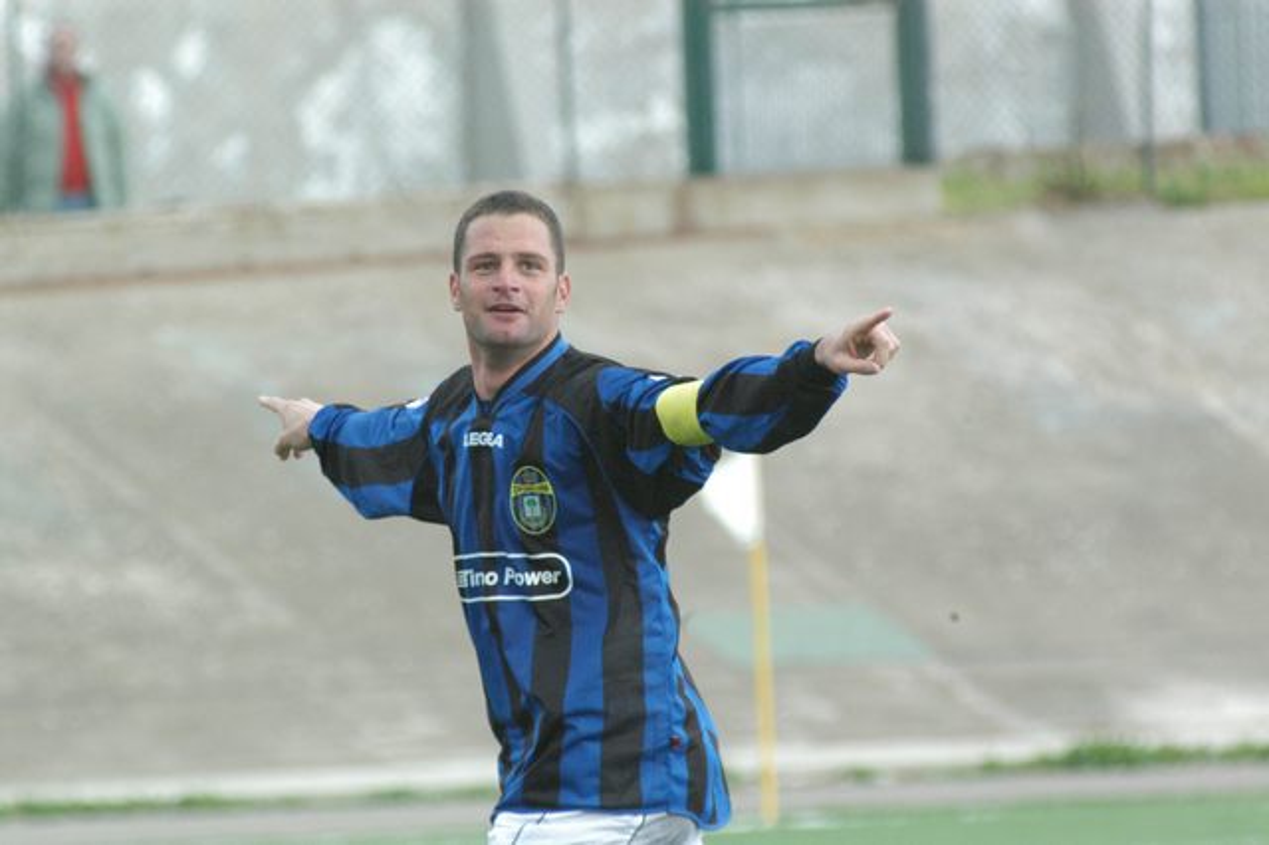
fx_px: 8984
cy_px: 422
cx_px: 634
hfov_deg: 8.1
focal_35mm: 255
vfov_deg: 5.4
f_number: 3.5
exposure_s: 1/750
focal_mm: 170
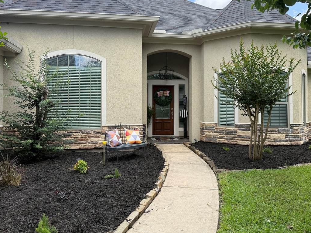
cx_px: 159
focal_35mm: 30
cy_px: 103
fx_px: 270
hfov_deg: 60.0
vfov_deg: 46.7
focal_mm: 6.76
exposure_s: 1/1812
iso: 100
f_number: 1.78
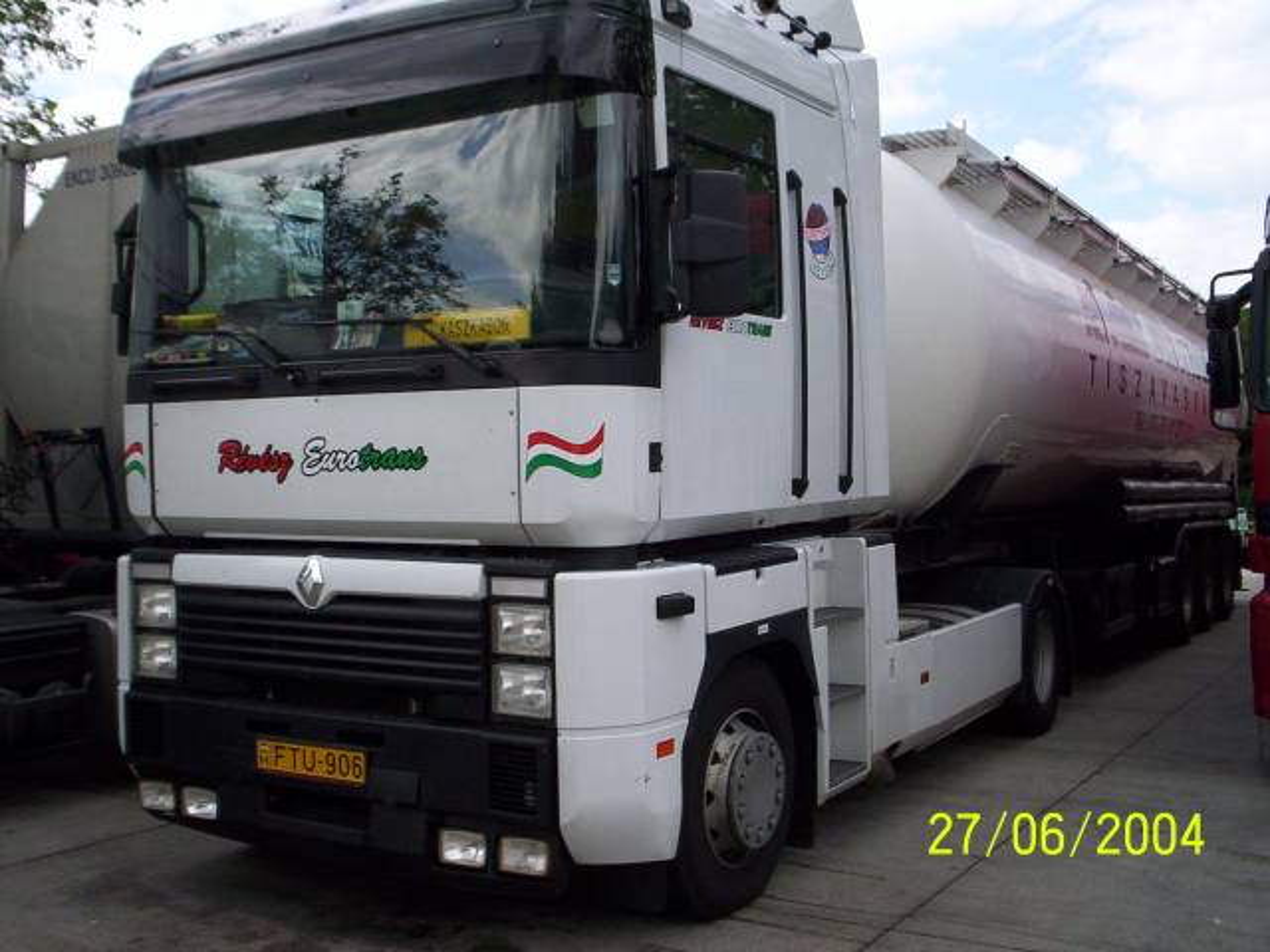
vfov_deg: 37.7
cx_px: 635
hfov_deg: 49.0
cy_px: 476
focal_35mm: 38
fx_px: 1394
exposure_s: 1/398
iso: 100
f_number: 4.5
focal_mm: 4.99
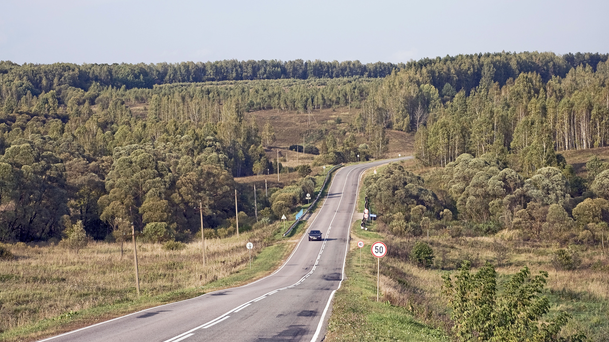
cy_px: 142
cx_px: 304
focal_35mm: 104
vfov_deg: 11.6
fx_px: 1679
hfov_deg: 20.6
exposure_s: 1/200
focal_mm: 66
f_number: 7.1
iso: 100
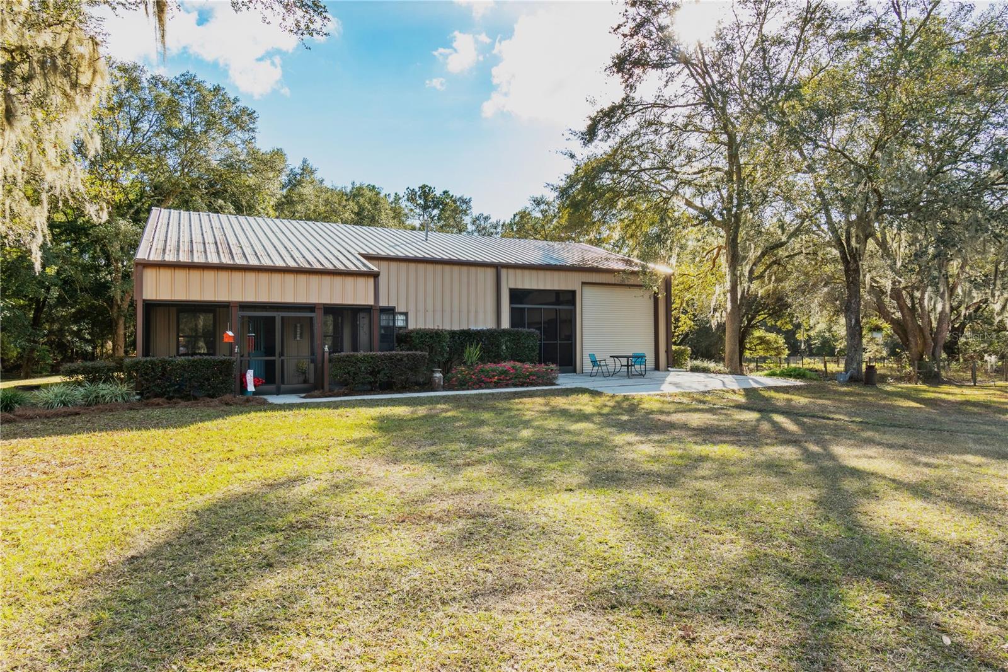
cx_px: 504
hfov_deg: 81.2
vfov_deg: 59.5
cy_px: 336
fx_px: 588
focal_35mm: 21
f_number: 9
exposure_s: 1/25
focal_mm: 14
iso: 200
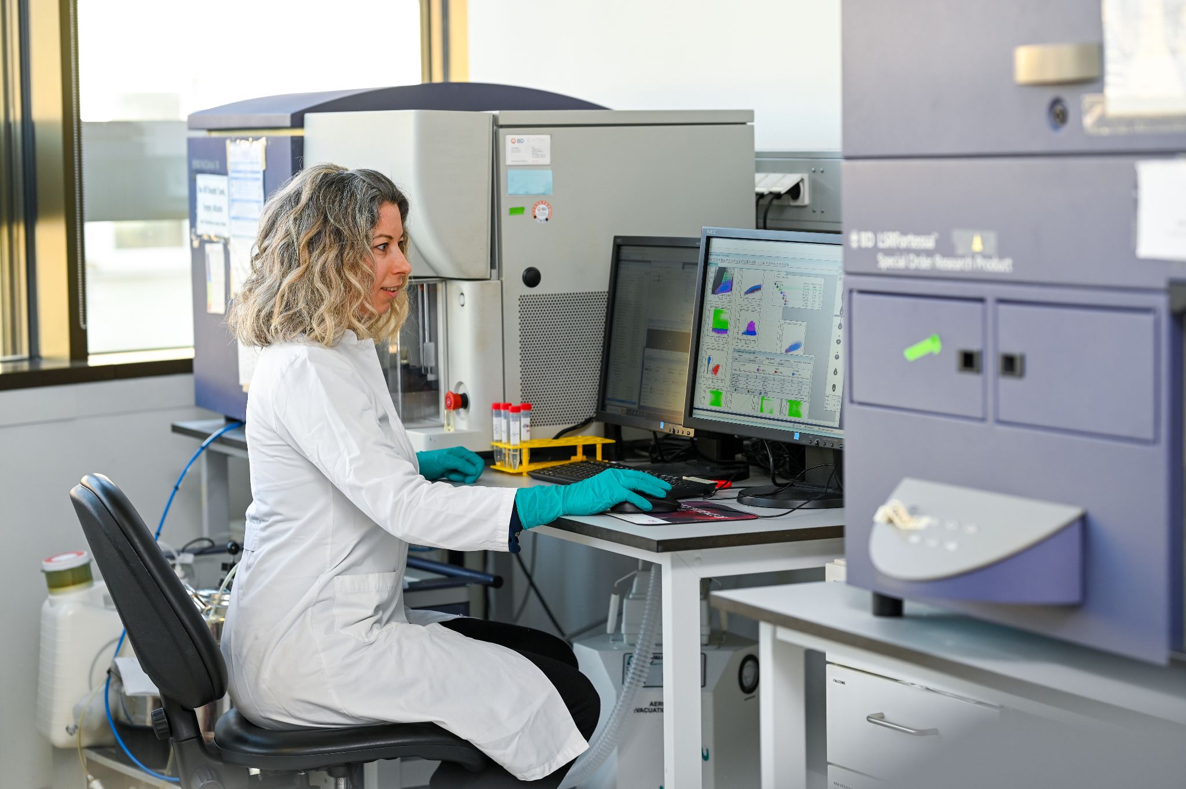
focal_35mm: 85
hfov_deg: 23.9
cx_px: 593
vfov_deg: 16.0
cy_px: 394
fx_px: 2798
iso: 220
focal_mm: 85
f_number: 3.2
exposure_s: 1/200
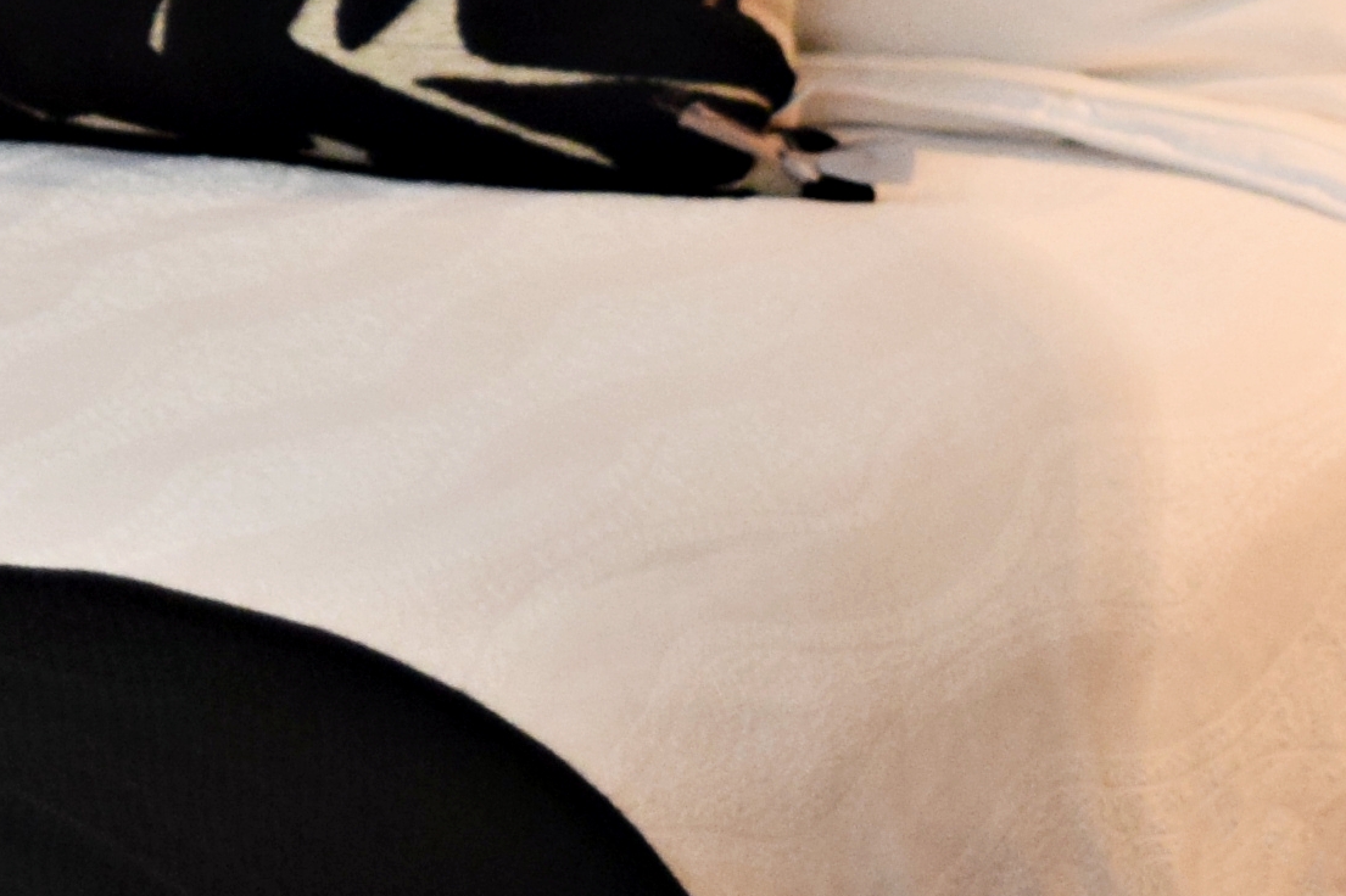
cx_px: -1495
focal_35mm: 277
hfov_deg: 7.1
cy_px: -547
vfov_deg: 4.9
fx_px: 10353
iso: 1000
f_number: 4.5
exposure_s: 1/50
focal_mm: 34
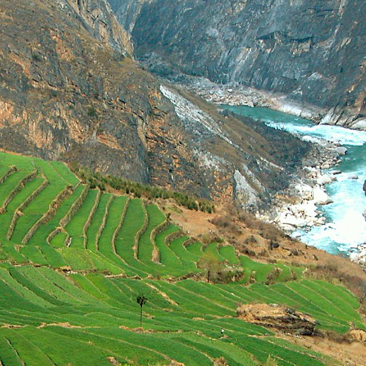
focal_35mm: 146
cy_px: 264
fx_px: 1746
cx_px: 73
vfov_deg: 11.9
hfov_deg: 11.9
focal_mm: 15.7
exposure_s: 1/58.1
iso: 100
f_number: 3.2
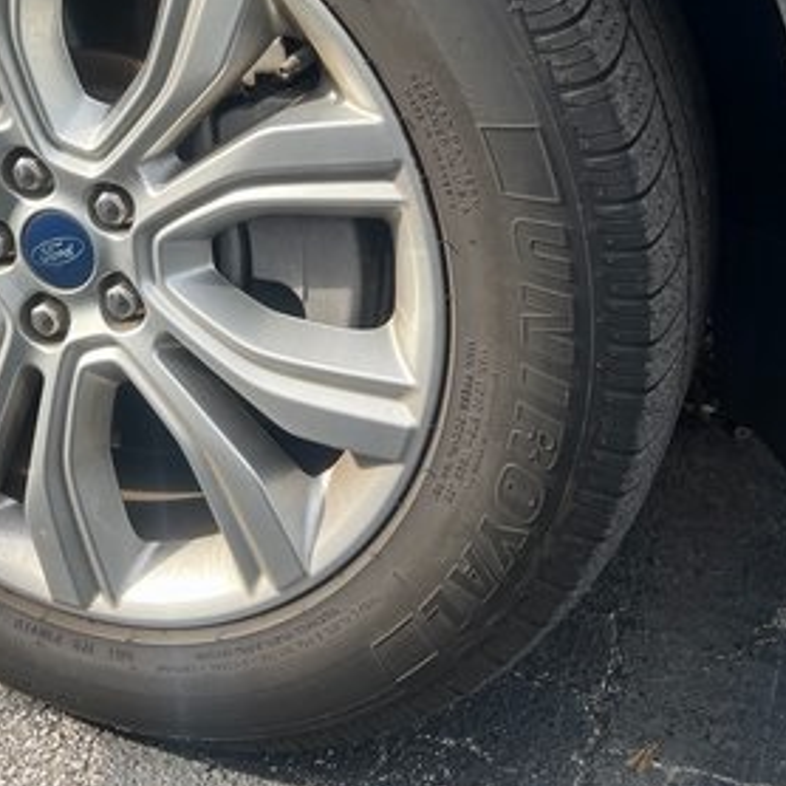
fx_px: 1362
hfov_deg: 30.7
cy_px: 150
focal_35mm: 53
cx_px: 76
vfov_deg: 31.3
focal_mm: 5.7
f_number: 1.5
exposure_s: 1/940
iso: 50
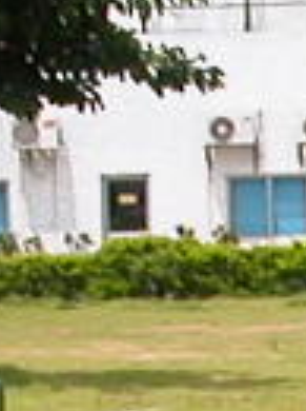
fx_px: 3453
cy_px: 724
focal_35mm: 292
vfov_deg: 6.6
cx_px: 909
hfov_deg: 4.8
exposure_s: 1/580
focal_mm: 5.6
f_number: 4.5
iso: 100
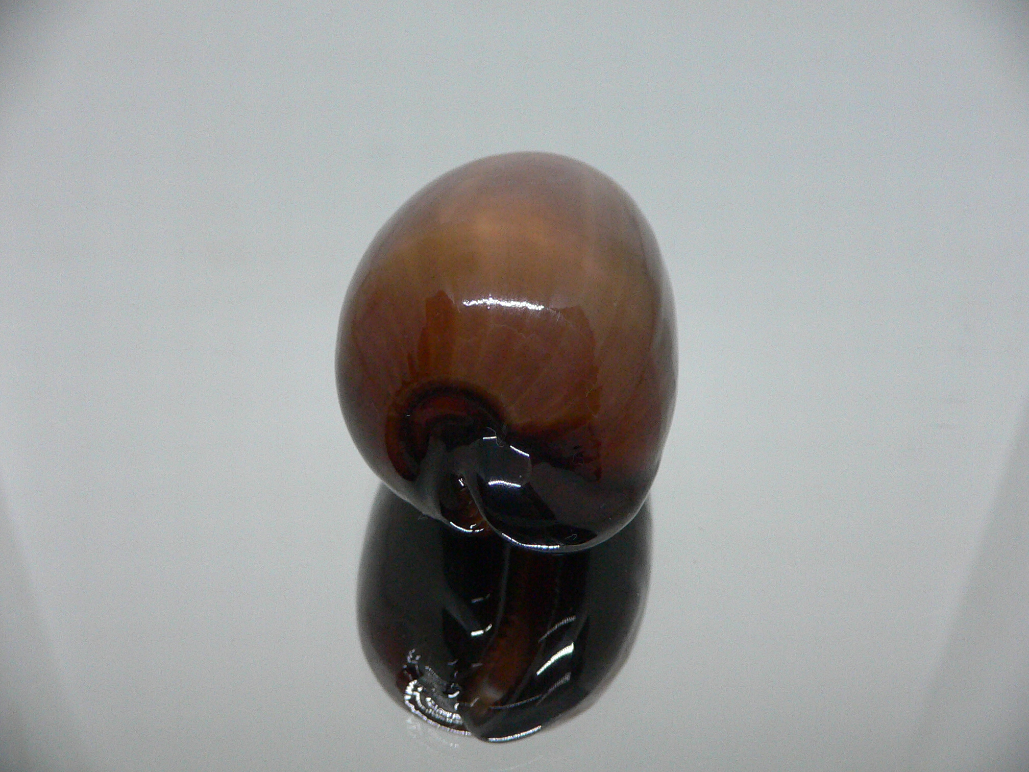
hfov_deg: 52.6
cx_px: 514
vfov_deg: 40.7
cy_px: 386
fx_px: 1040
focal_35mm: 35
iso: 200
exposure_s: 1/50
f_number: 2.8
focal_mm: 4.6
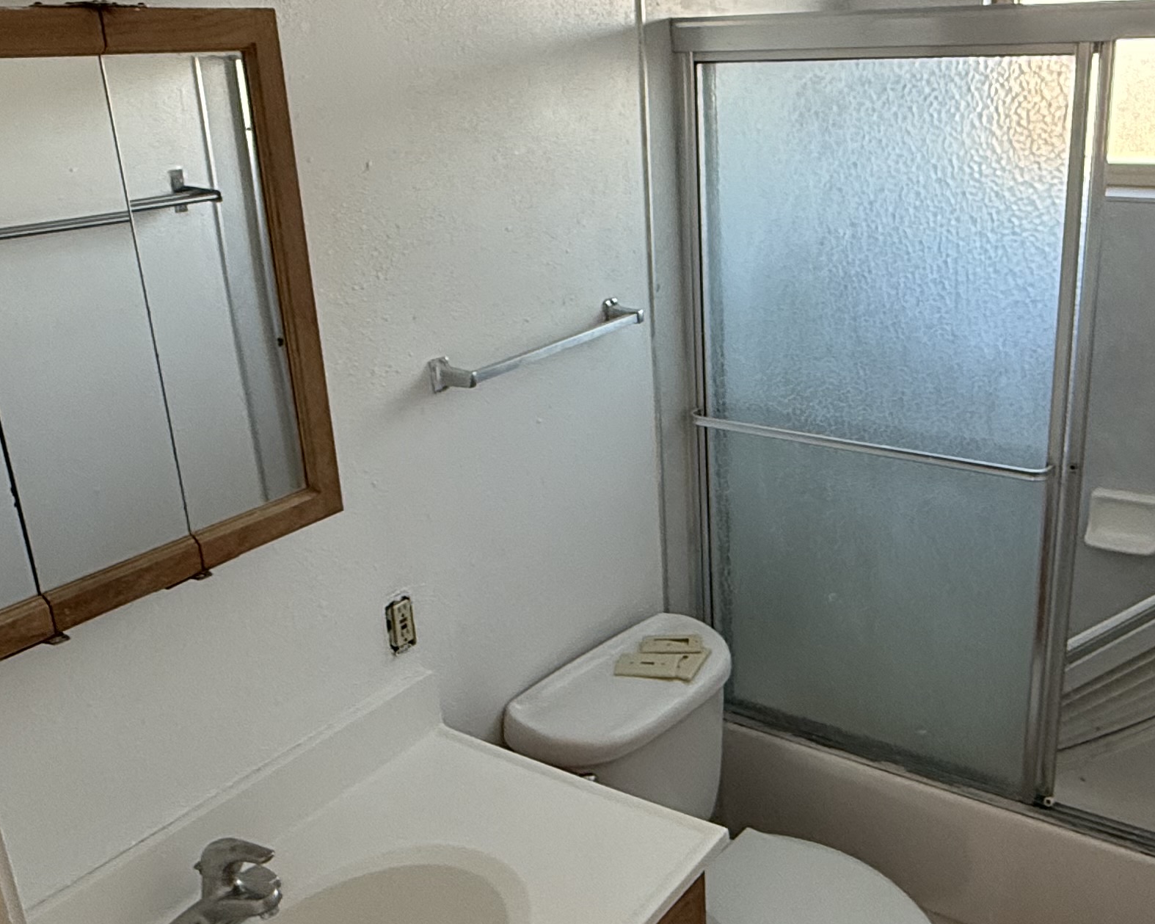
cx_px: 693
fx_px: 1196
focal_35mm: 35
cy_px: 470
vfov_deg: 42.2
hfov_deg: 51.2
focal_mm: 2.22
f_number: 2.2
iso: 200
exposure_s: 1/99
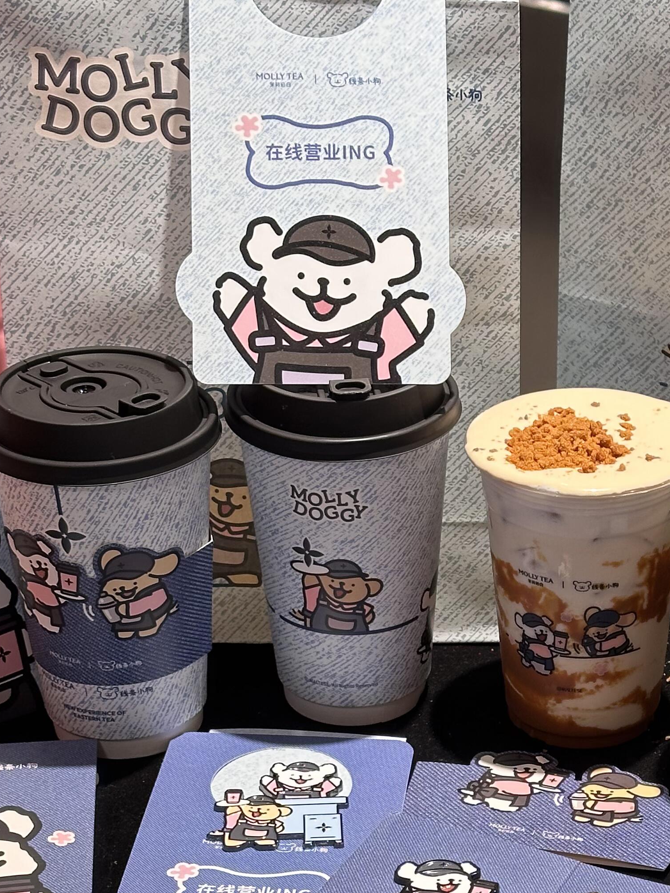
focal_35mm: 96
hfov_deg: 15.2
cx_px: 628
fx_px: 2477
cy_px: 679
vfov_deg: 20.3
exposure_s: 1/121
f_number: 1.78
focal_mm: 6.86
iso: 64
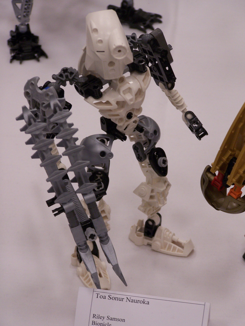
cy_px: 163
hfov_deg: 9.3
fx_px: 1500
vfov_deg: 12.4
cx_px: 122
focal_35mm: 159
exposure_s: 1/40
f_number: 3.2
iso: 140
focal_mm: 26.4
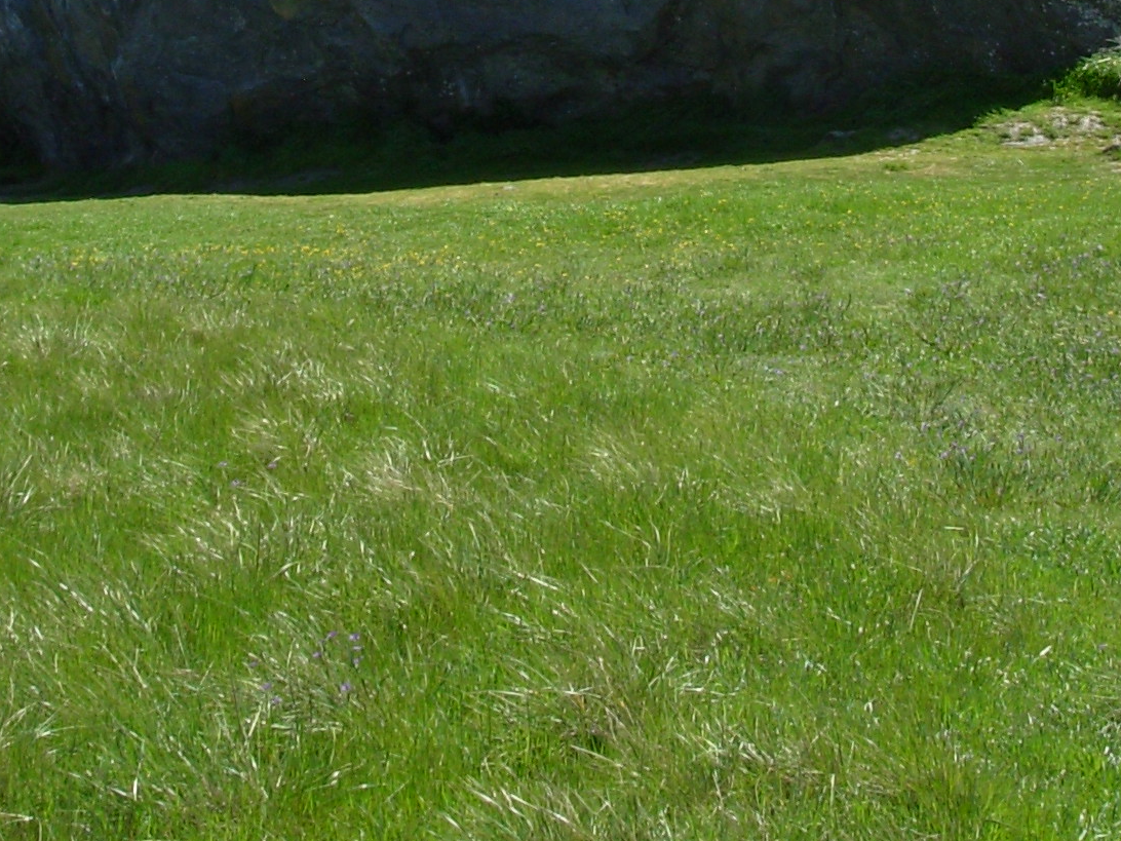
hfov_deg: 20.0
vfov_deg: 14.6
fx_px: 3174
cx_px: 744
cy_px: -171
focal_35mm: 98
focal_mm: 6.3
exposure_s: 1/406
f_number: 4.9
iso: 50
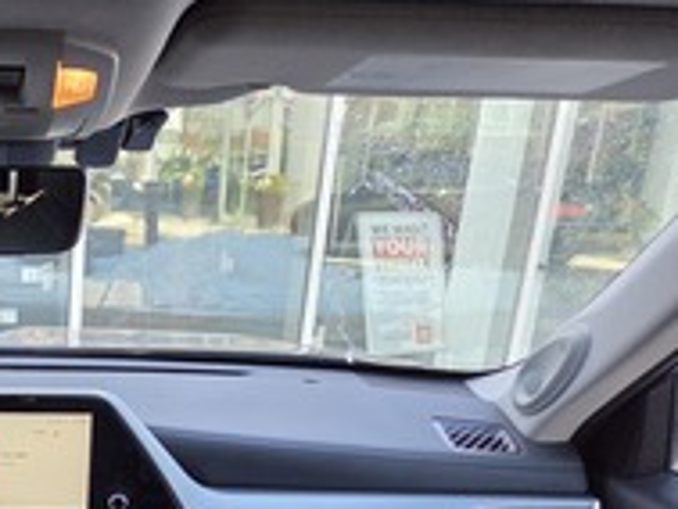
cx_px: -39
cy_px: 536
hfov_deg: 33.4
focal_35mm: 51
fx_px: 1000
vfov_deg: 26.7
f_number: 1.8
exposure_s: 1/180
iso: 160
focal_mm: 5.4
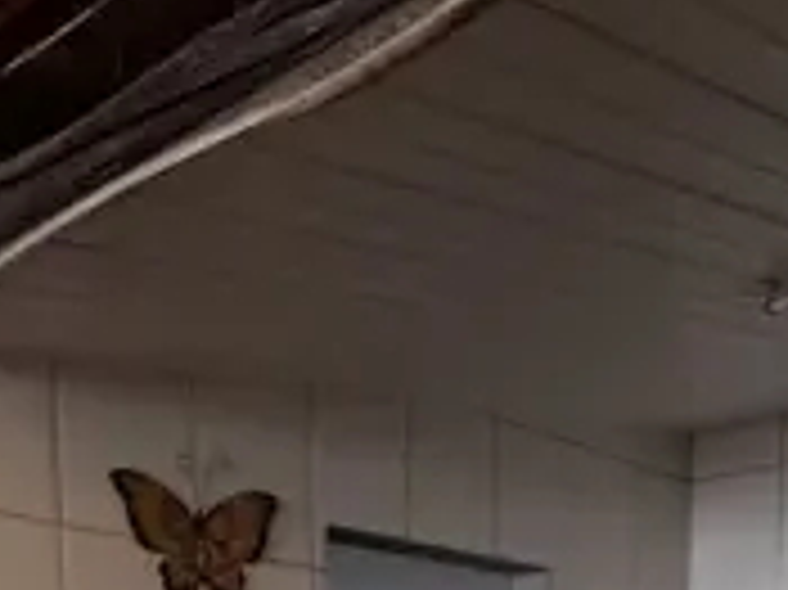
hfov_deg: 34.8
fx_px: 1251
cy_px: 923
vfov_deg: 21.5
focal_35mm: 55
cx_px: 486
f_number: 2.2
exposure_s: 1/25
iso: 320
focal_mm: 1.64
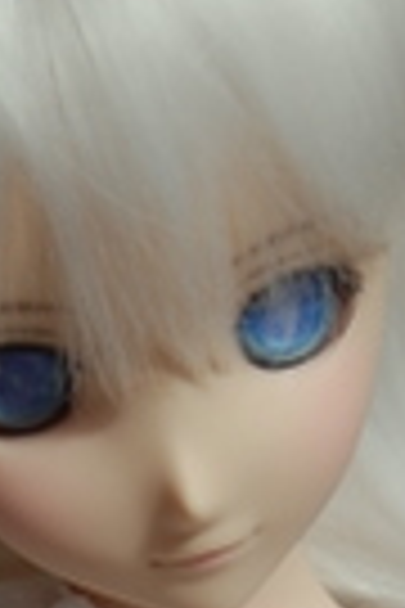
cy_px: 1360
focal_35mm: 292
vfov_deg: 6.8
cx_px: 425
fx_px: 4923
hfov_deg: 4.7
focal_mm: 35
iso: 200
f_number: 7.1
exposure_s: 1/125
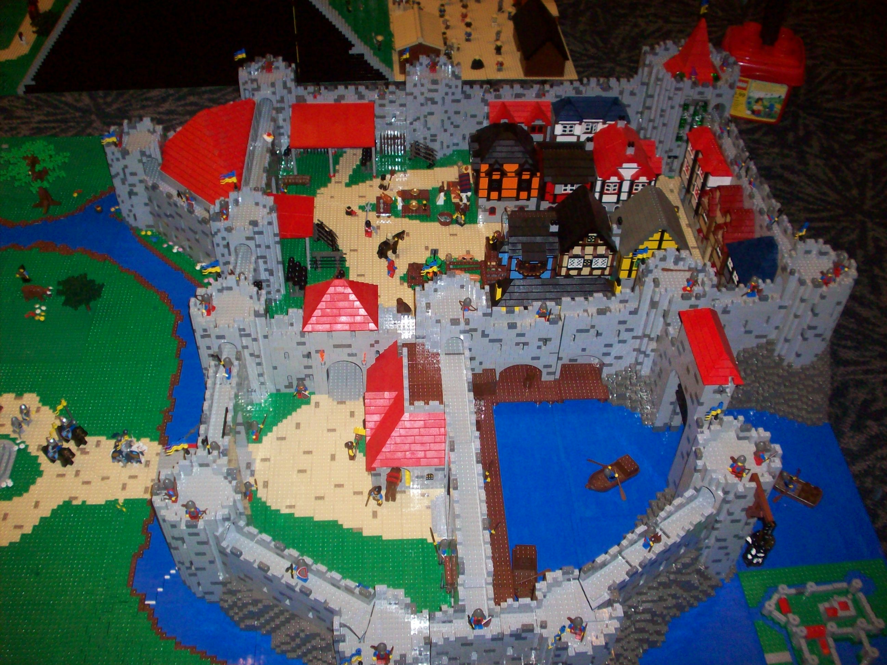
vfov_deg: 38.7
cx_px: 444
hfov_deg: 50.1
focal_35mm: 37
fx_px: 948
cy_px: 332
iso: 160
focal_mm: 6.2
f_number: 2.8
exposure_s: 1/64
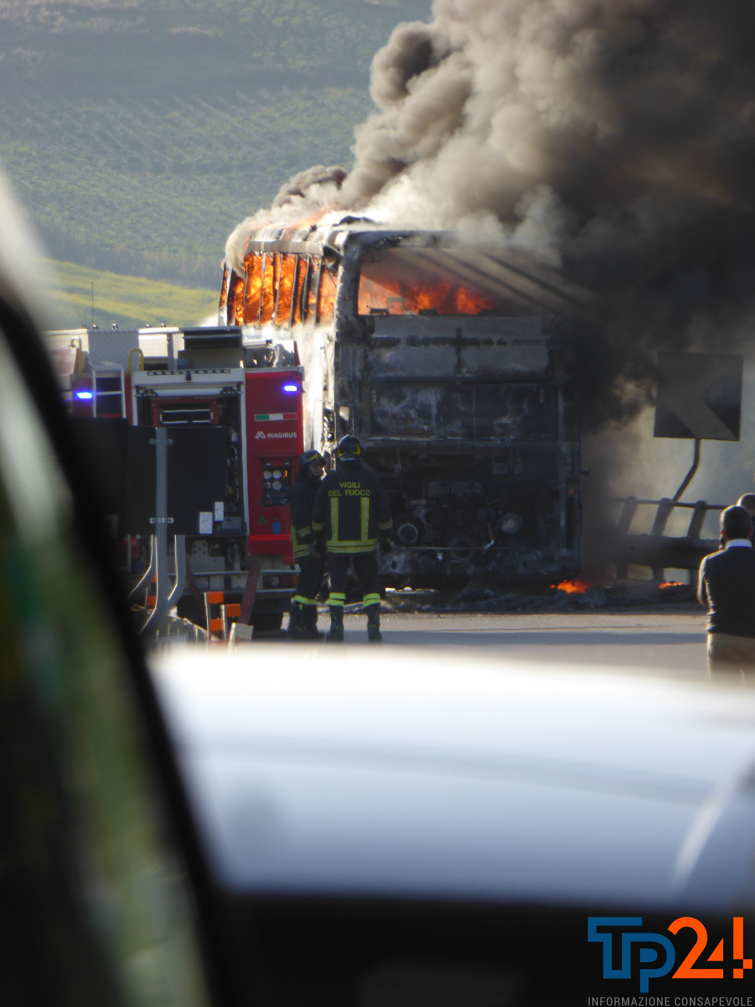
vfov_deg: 2.9
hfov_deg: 2.2
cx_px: 378
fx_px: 19717
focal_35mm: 678
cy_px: 504
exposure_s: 1/200
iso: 100
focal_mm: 121.5
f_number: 6.3
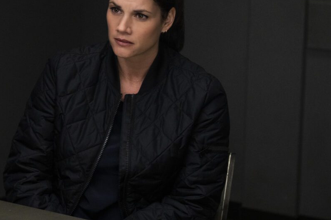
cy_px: 78
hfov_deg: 15.1
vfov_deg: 10.1
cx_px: 126
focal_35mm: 136
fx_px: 1250
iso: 6400
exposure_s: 1/100
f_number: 5.6
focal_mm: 105
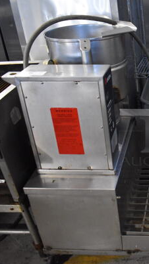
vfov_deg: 47.4
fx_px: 302
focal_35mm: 43
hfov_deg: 24.5
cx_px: 189
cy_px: 133
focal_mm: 18
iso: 4500
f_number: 3.5
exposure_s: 1/125
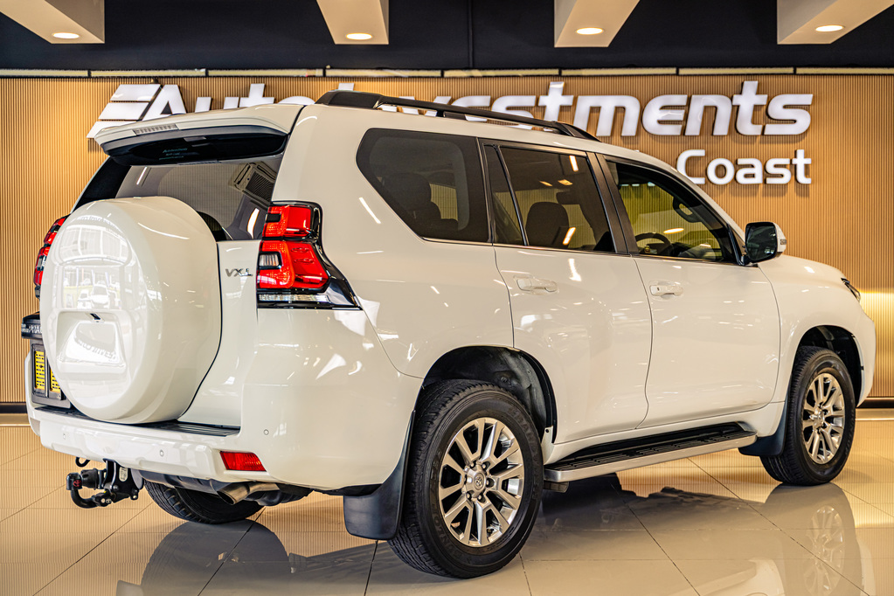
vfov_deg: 27.0
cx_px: 447
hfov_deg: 39.6
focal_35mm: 50
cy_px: 298
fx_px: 1242
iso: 320
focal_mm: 50
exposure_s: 1/200
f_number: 2.8
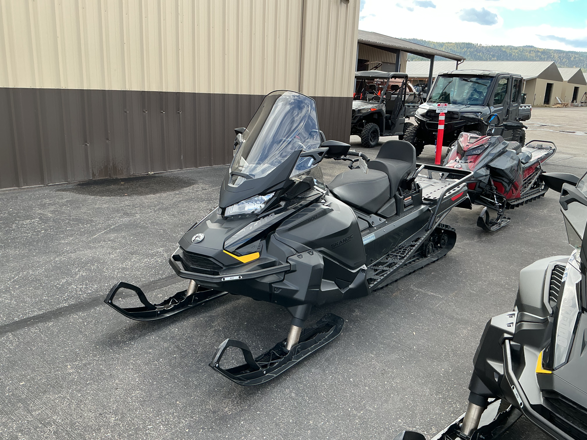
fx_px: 492
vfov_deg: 48.2
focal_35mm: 29
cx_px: 294
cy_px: 220
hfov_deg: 61.7
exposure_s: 1/197
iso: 20
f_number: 1.8
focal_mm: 3
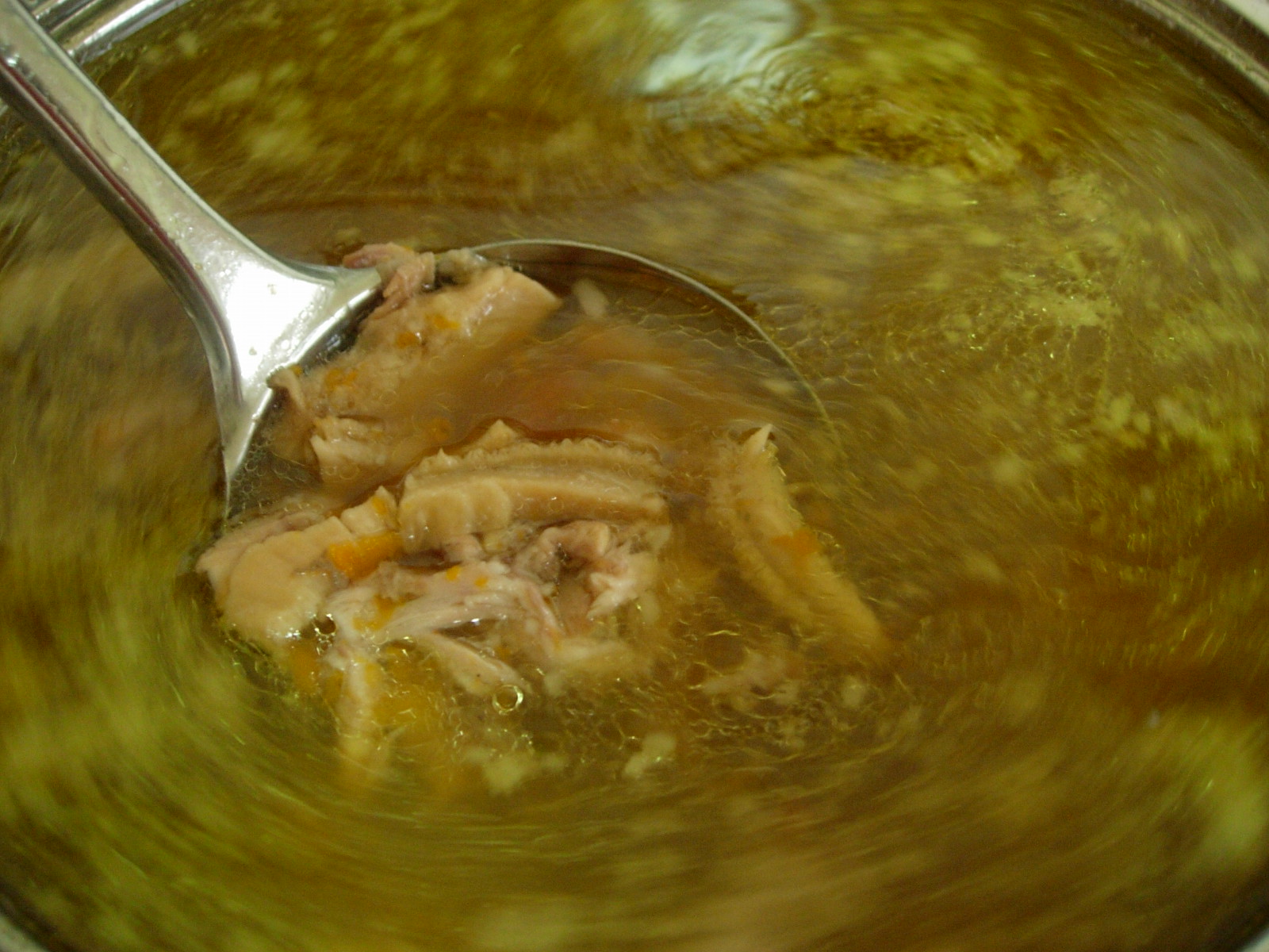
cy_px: 476
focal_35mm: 38
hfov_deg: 49.0
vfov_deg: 37.7
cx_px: 634
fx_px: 1393
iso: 200
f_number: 2.8
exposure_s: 1/5.8
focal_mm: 7.8
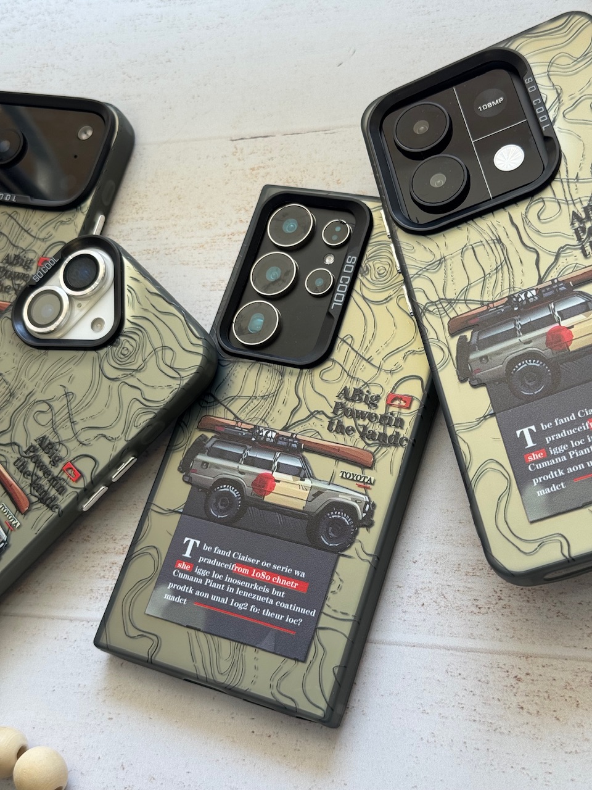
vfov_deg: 39.7
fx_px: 1095
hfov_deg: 30.3
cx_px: 296
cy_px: 395
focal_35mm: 48
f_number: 1.78
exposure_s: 1/187
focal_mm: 6.76
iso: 64
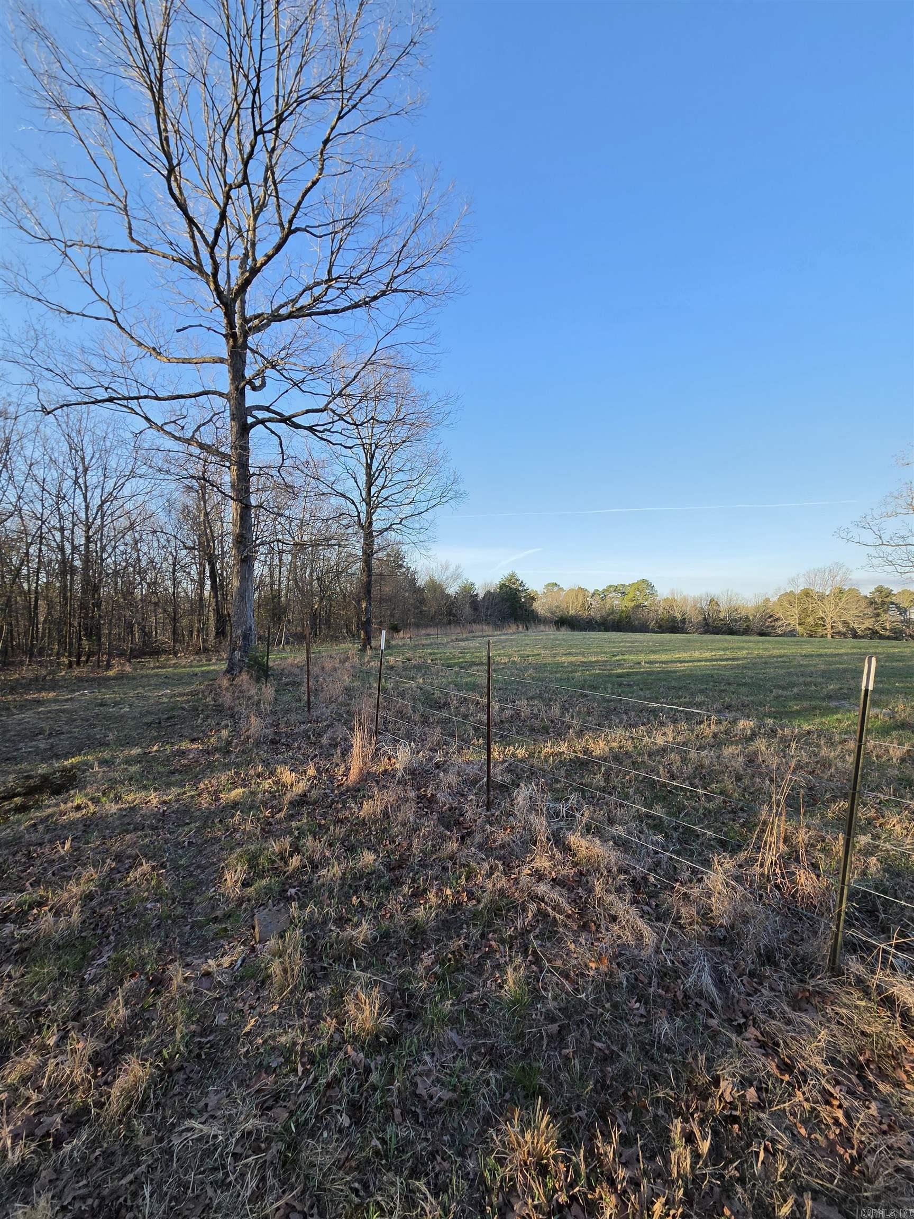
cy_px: 610
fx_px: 458
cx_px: 457
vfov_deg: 106.2
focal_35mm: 13
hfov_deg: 89.9
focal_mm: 2.2
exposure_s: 1/900
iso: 100
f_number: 2.2
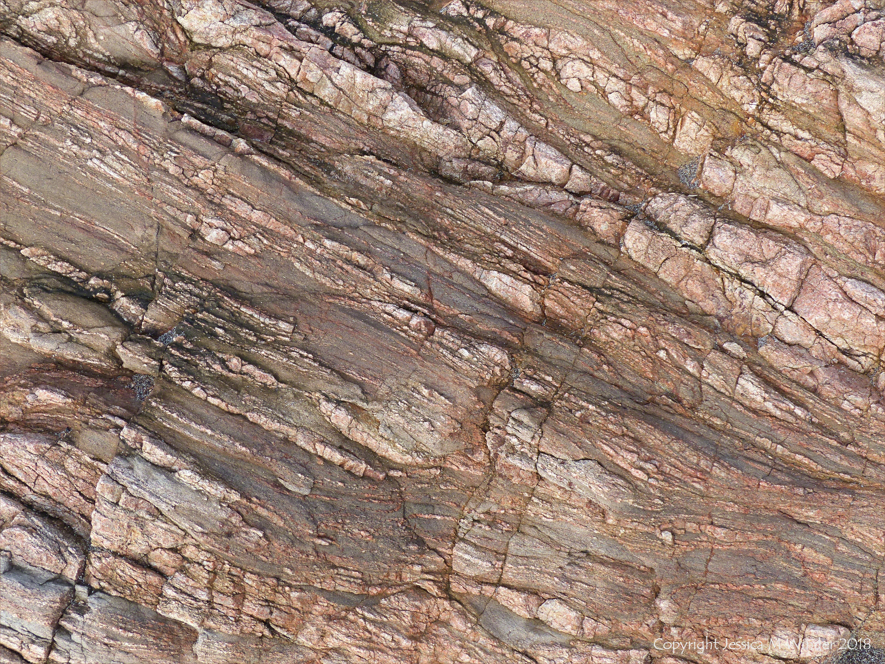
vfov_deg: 24.0
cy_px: 332
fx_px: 1560
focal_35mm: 61
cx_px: 442
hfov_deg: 31.7
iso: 100
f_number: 4
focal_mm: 10.9
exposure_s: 1/125
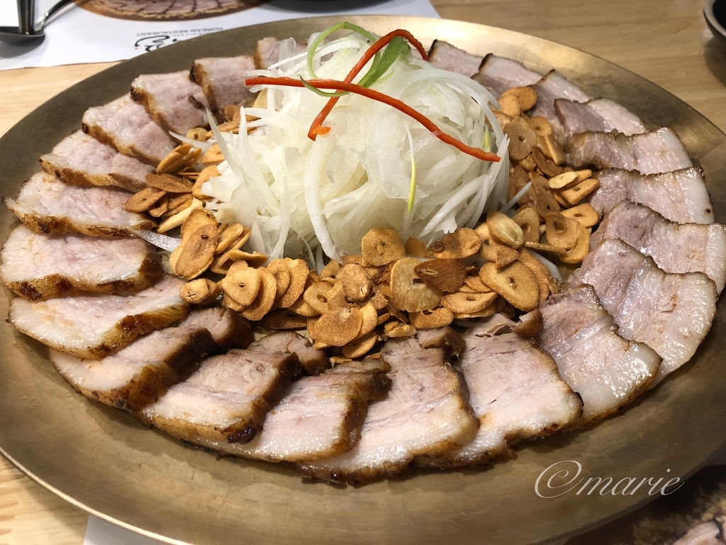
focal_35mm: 28
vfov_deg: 49.7
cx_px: 363
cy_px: 272
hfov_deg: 63.4
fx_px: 587
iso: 50
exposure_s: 1/17
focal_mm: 4
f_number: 1.8
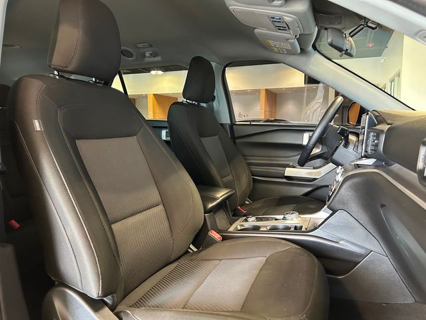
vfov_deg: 53.1
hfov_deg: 67.3
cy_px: 160
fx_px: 320
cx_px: 213
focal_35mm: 26
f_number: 1.5
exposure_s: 1/60
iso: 400
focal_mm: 5.7
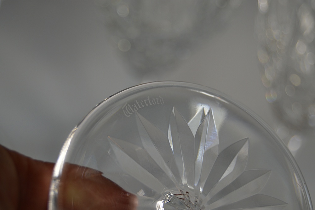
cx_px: 158
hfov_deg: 24.6
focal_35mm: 82
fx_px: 721
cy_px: 105
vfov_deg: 16.5
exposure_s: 1/125
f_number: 5.6
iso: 180
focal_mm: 55
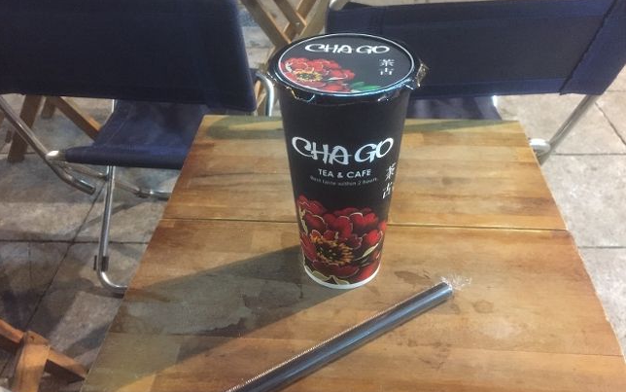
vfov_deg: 40.6
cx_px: 312
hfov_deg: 61.2
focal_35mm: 31
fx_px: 529
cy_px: 186
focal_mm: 4.15
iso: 400
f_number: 2.2
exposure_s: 1/17
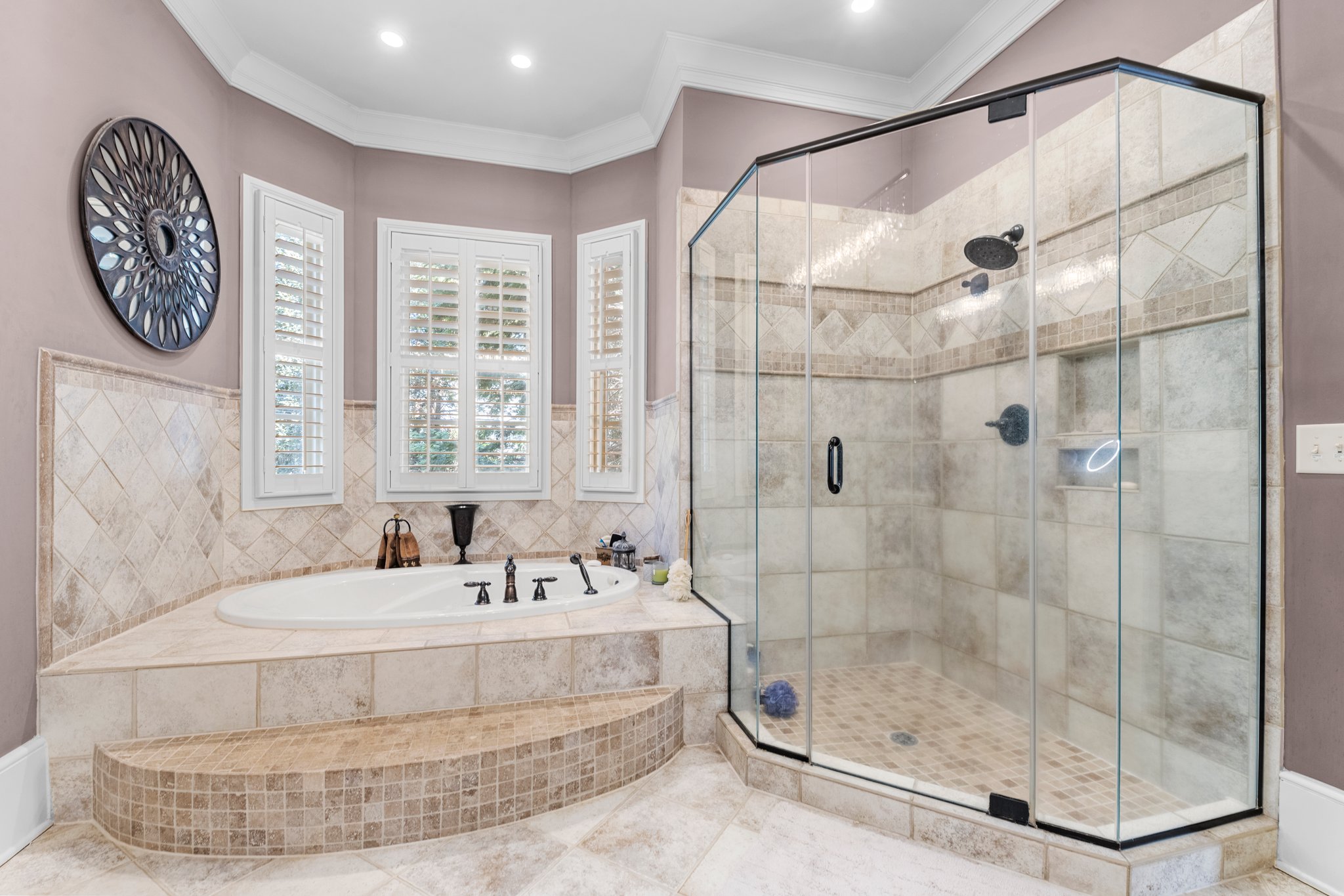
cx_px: 672
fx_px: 560
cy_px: 448
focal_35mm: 15
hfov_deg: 100.4
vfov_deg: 77.3
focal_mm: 15
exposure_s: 1/2
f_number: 7.1
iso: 400
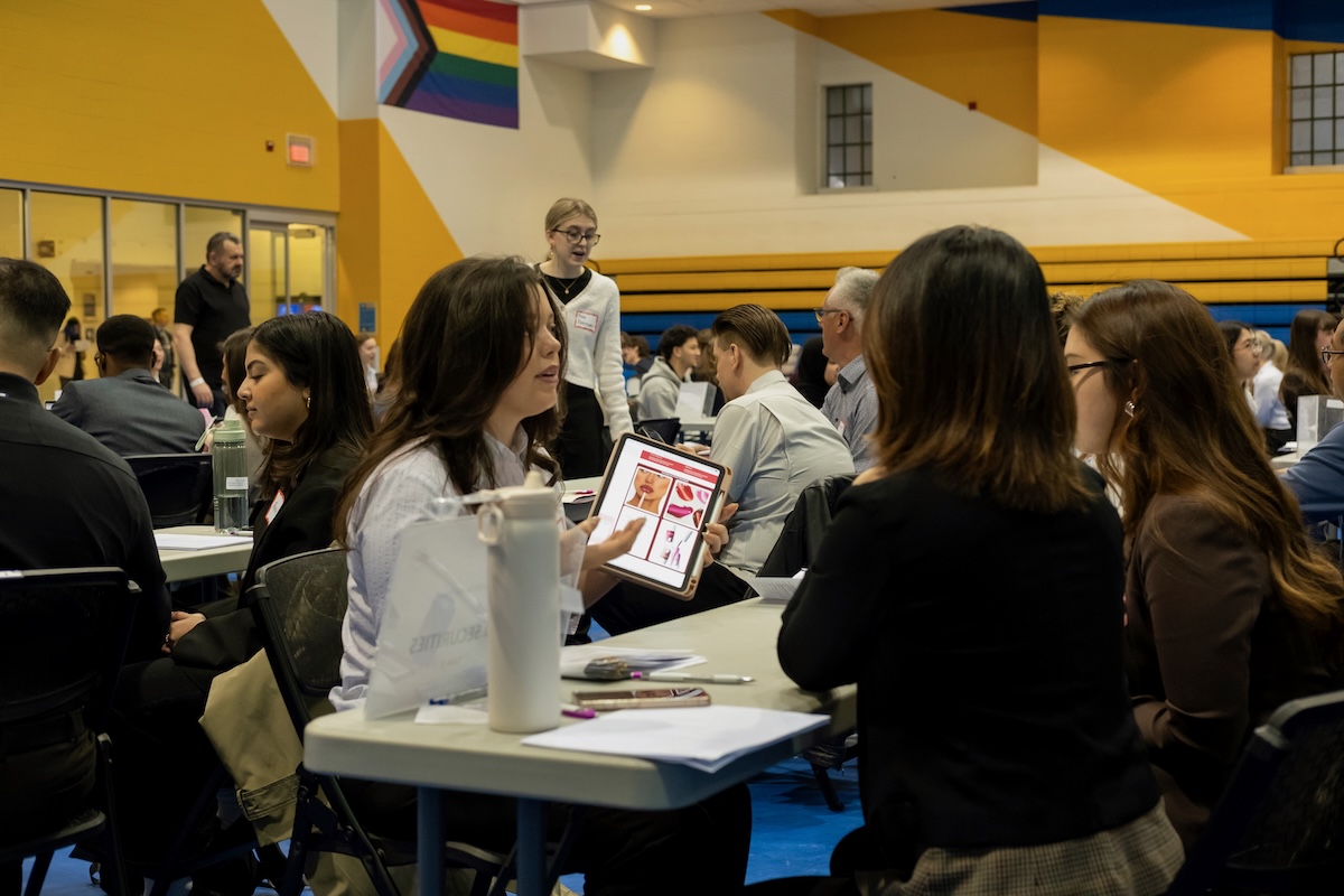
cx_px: 672
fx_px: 1979
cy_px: 448
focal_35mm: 53
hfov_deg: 37.5
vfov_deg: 25.5
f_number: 4
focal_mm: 35
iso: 2500
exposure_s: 1/125
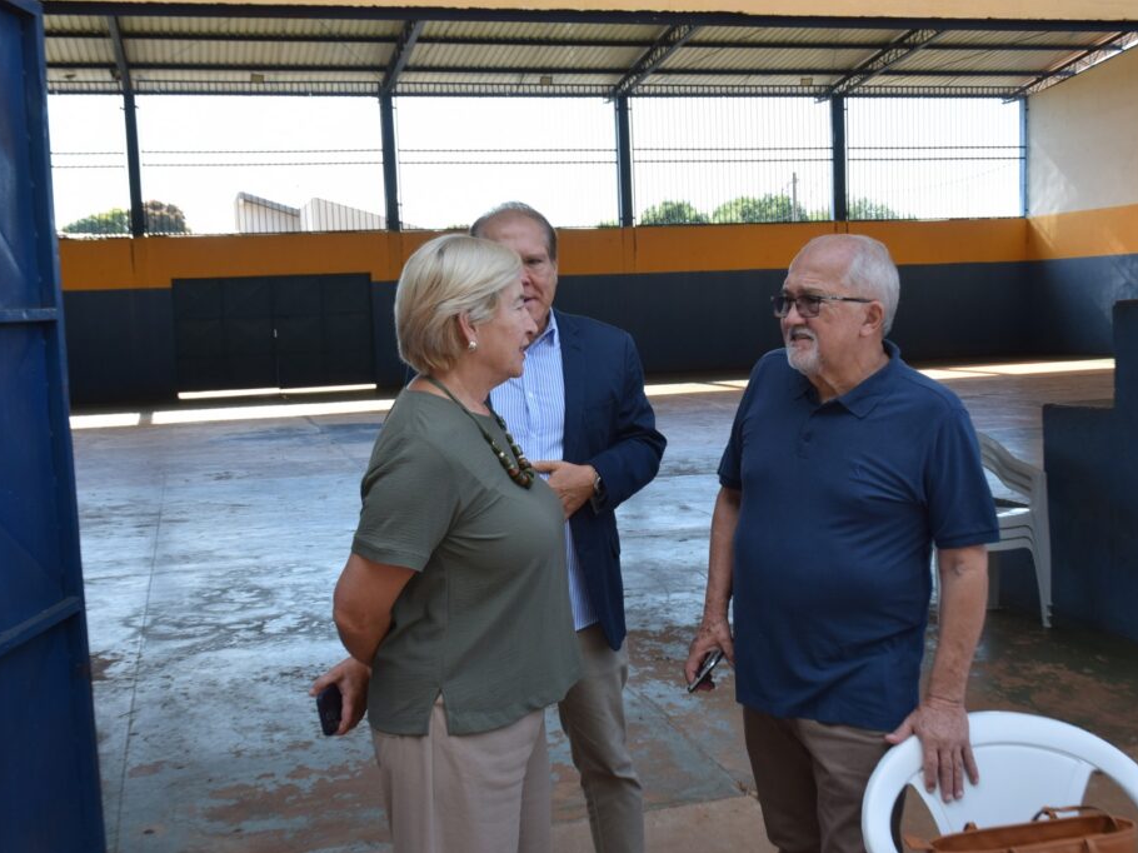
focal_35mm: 39
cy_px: 427
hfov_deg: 47.8
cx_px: 529
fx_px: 1282
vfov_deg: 36.8
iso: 400
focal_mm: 24
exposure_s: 1/250
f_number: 8
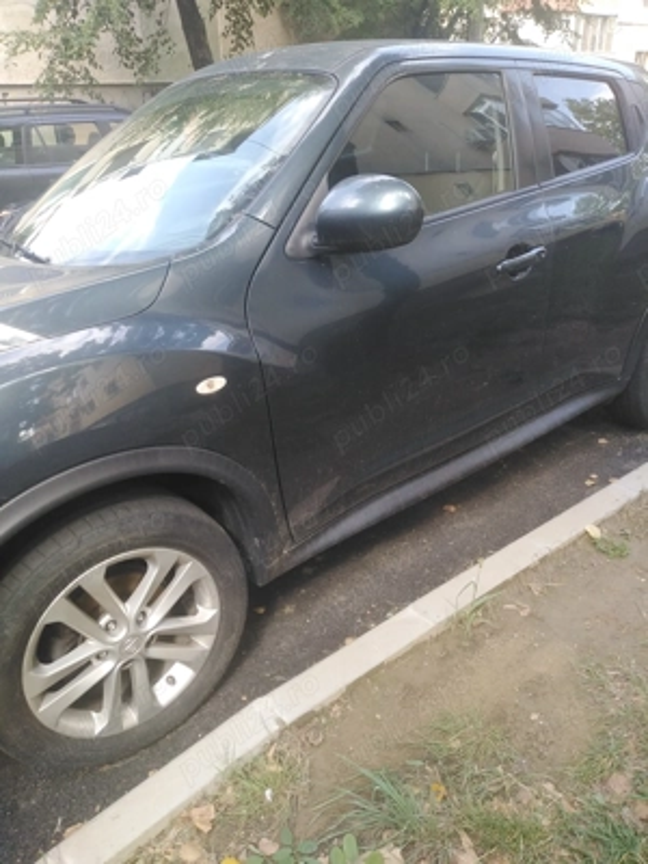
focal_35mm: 26
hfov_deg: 53.1
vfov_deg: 67.3
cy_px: 432
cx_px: 324
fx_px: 649
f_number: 1.8
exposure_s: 1/120
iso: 151
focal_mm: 3.62
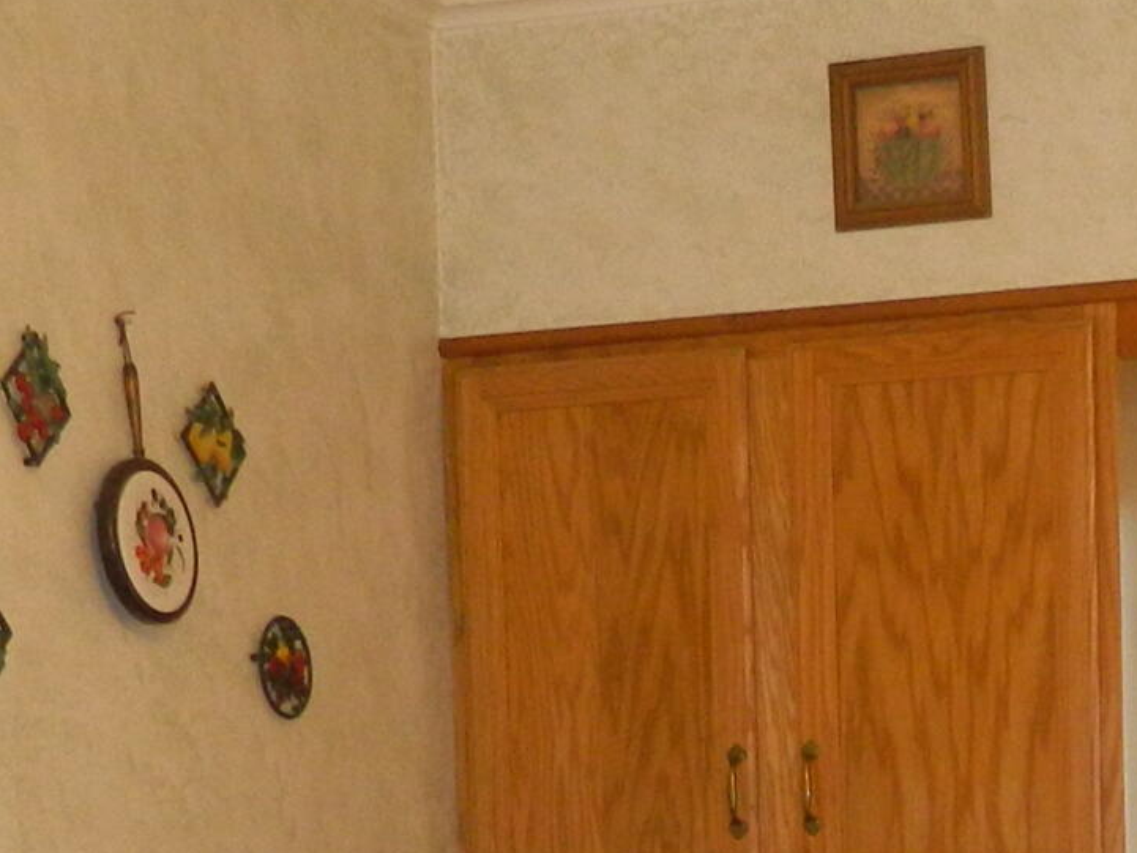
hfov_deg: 18.5
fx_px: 3417
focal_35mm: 104
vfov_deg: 13.4
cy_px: 1285
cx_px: 1077
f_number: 3.1
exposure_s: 1/30
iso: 200
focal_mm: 4.5
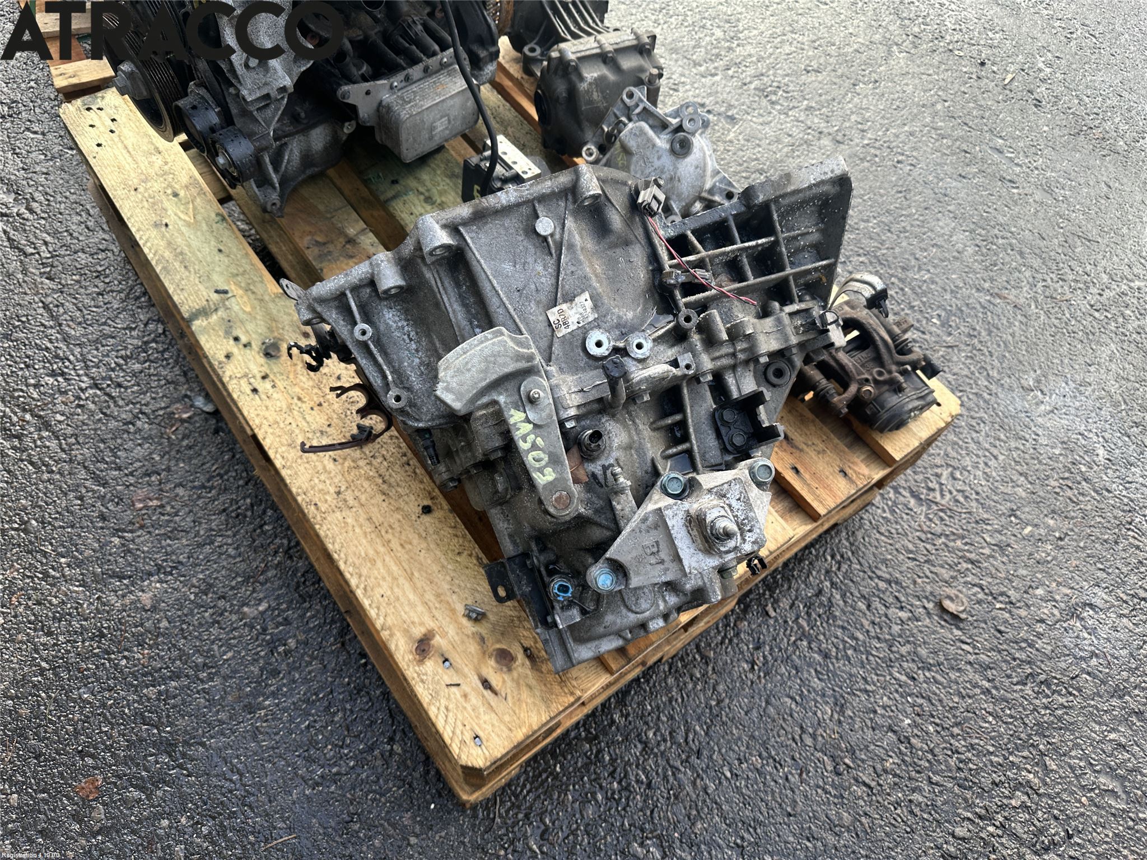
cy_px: 430
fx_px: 795
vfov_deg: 56.8
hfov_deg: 71.6
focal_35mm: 24
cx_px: 574
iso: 64
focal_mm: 6.86
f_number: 1.78
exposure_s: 1/133
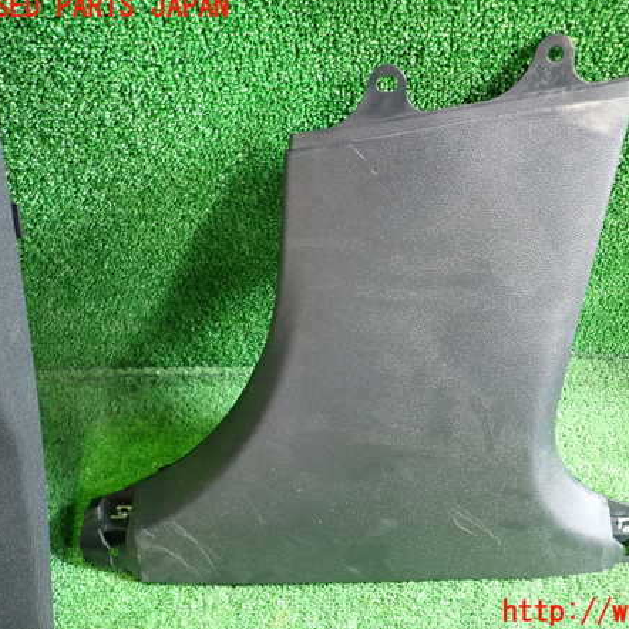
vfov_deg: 54.0
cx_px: 397
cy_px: 310
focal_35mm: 30
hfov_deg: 53.4
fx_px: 617
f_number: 2
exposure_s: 1/30
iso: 400
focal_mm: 4.5
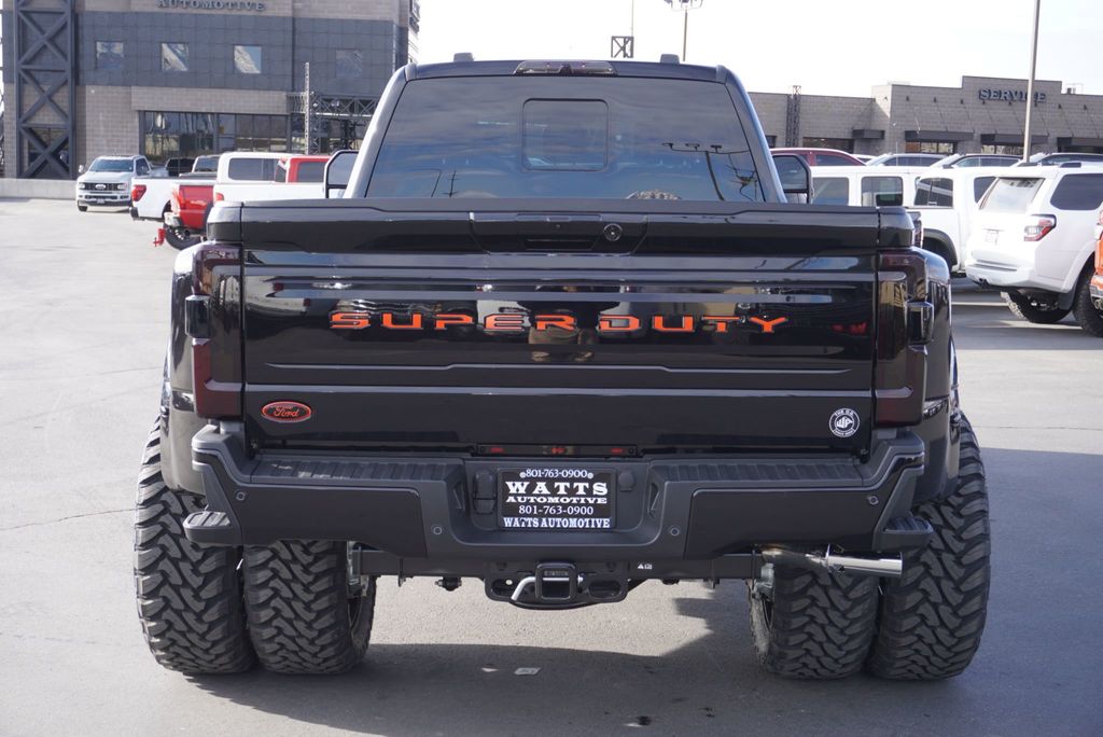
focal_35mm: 51
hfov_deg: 38.9
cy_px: 368
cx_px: 552
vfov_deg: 26.5
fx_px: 1563
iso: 100
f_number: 5.6
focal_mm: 34
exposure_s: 1/80
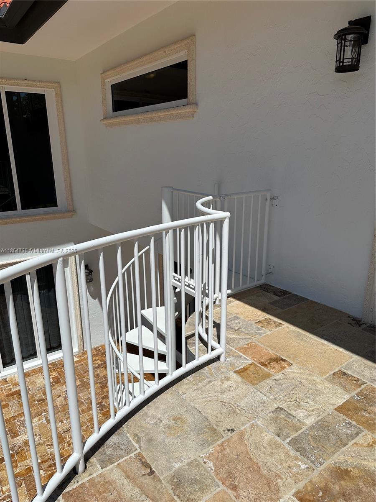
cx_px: 188
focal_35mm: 24
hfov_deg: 56.8
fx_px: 348
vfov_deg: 71.6
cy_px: 251
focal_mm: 6.86
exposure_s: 1/13699
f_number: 1.78
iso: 80
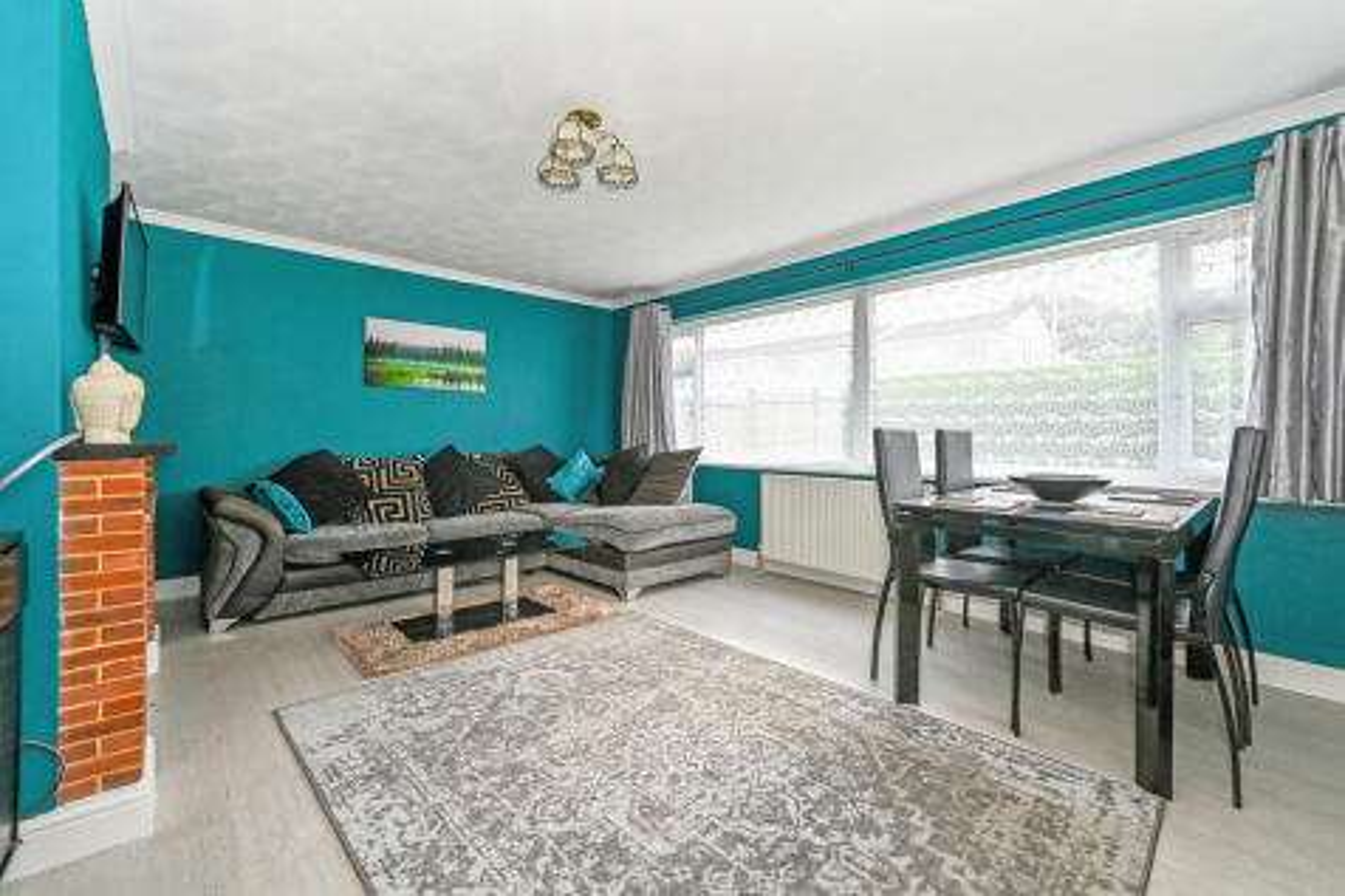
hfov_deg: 104.3
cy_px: 448
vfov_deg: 81.2
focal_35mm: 14
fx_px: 523
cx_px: 672
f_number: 8
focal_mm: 14
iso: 400
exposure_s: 1/80
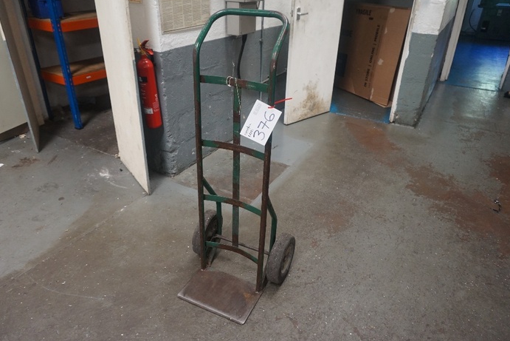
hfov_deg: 71.5
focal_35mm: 25
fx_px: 354
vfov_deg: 51.3
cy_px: 166
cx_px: 254
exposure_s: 1/160
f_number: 4
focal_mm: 16
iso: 1250
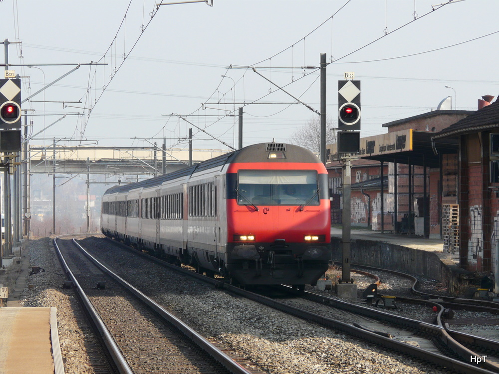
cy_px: 187
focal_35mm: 234
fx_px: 3373
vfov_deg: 6.4
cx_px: 250
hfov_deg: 8.5
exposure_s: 1/250
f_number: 5
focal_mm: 38.4
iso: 100
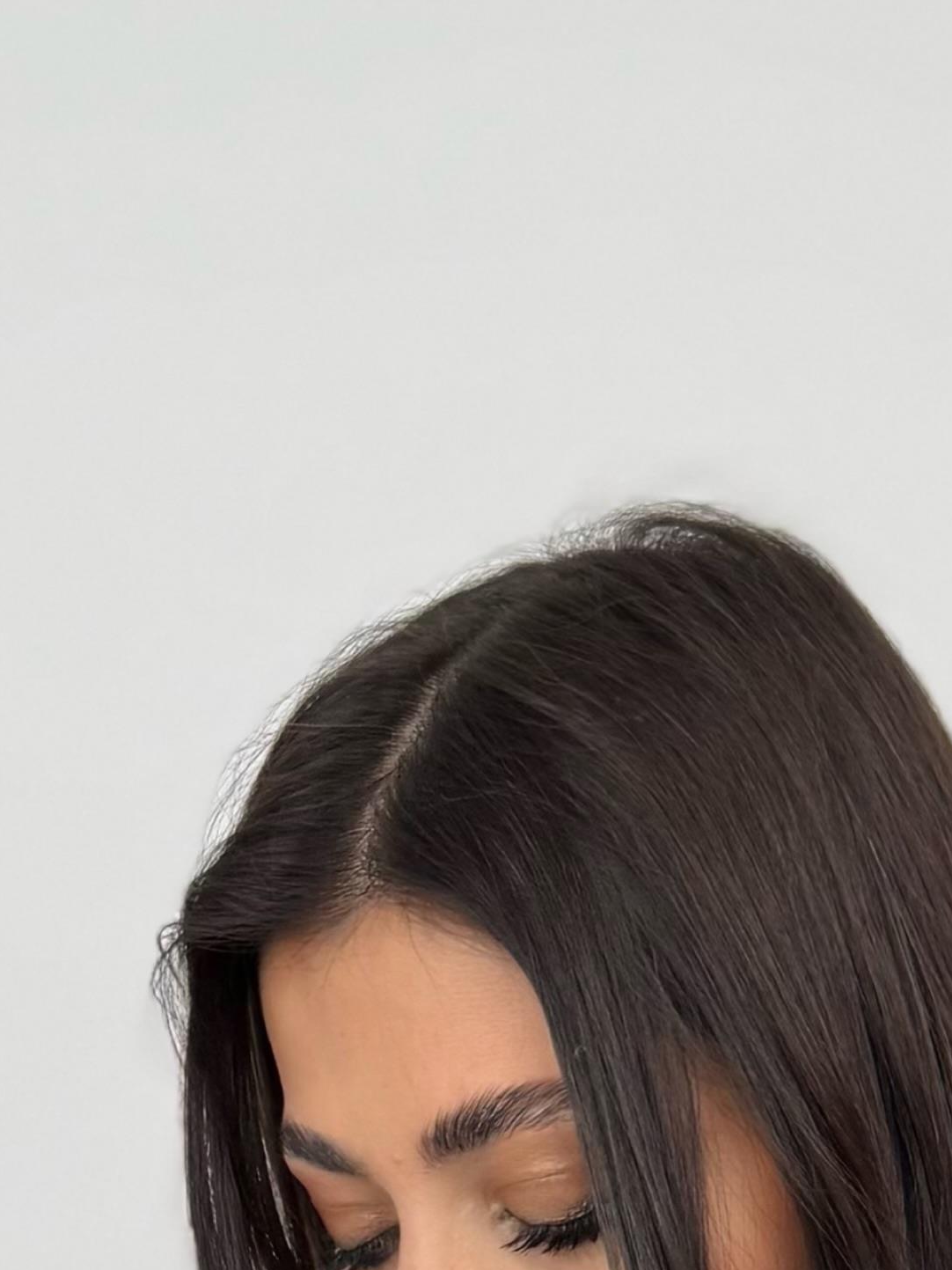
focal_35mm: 95
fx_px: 3484
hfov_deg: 15.4
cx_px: 785
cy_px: 2027
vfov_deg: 17.9
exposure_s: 1/289
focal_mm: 6.76
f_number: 1.78
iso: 64
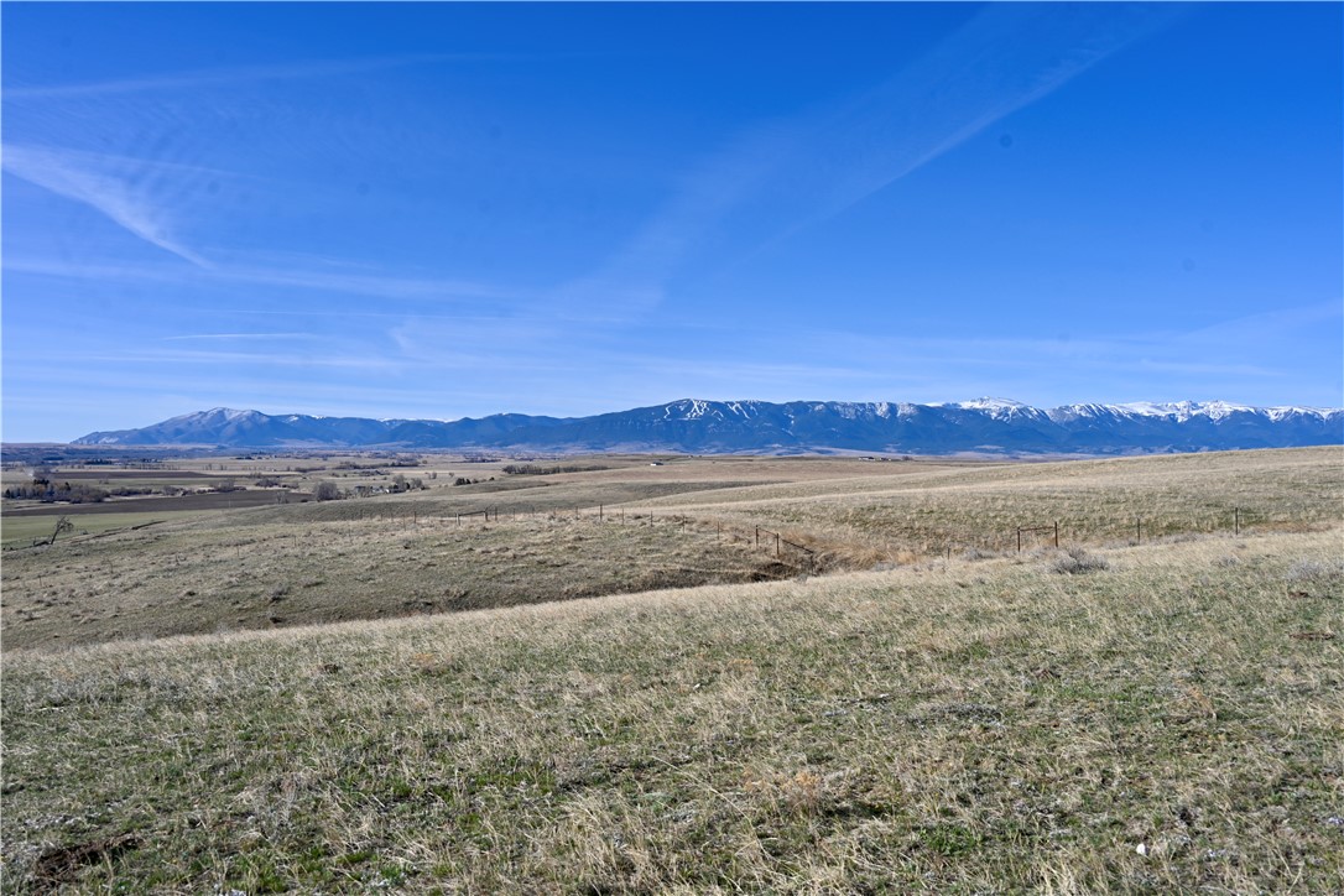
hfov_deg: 59.5
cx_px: 672
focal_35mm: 32
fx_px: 1176
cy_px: 448
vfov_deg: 41.7
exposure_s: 1/500
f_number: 8
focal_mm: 31.5
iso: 100
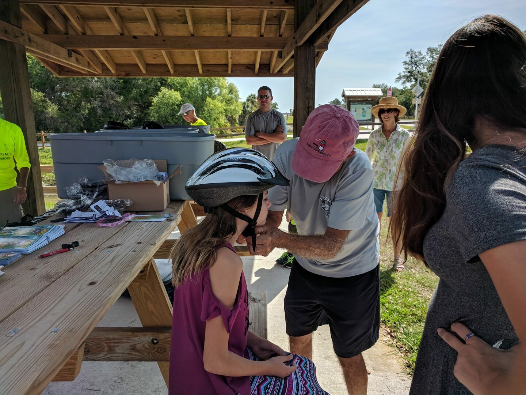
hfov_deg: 67.3
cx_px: 263
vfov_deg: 53.1
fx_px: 395
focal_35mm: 26
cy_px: 198
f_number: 2
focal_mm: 4.67
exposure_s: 1/4049
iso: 77
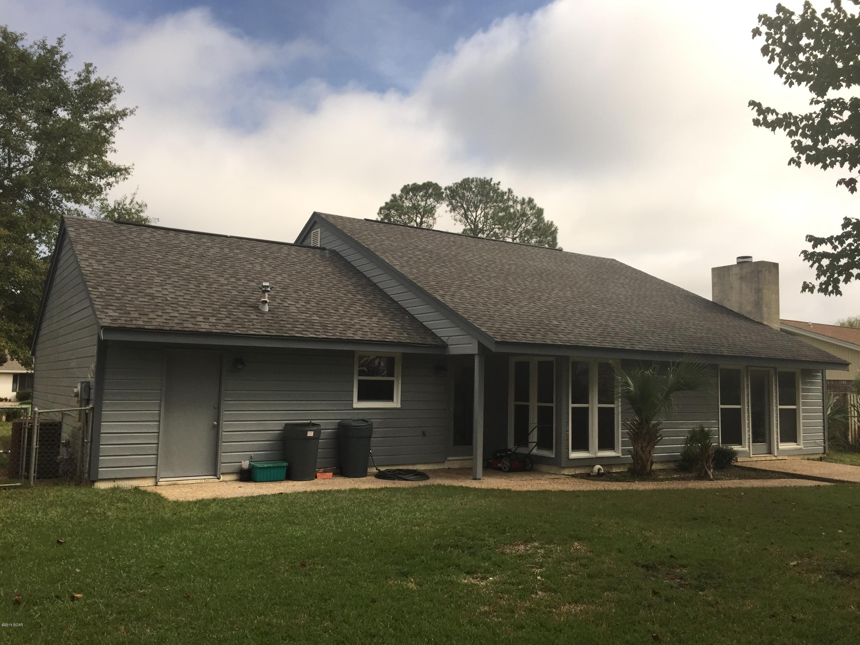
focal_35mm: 29
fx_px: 720
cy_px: 322
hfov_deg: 61.7
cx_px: 430
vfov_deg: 48.2
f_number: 2.2
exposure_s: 1/1647
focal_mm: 4.15
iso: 40
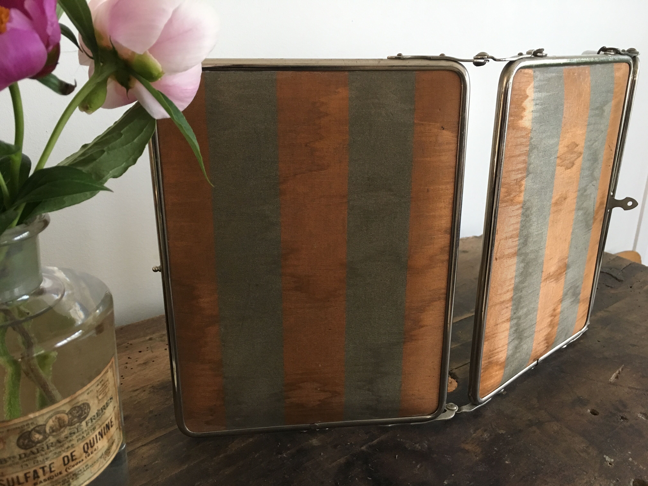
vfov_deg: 48.2
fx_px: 543
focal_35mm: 29
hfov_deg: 61.7
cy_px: 243
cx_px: 324
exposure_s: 1/33
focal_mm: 4.15
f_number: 2.2
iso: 160
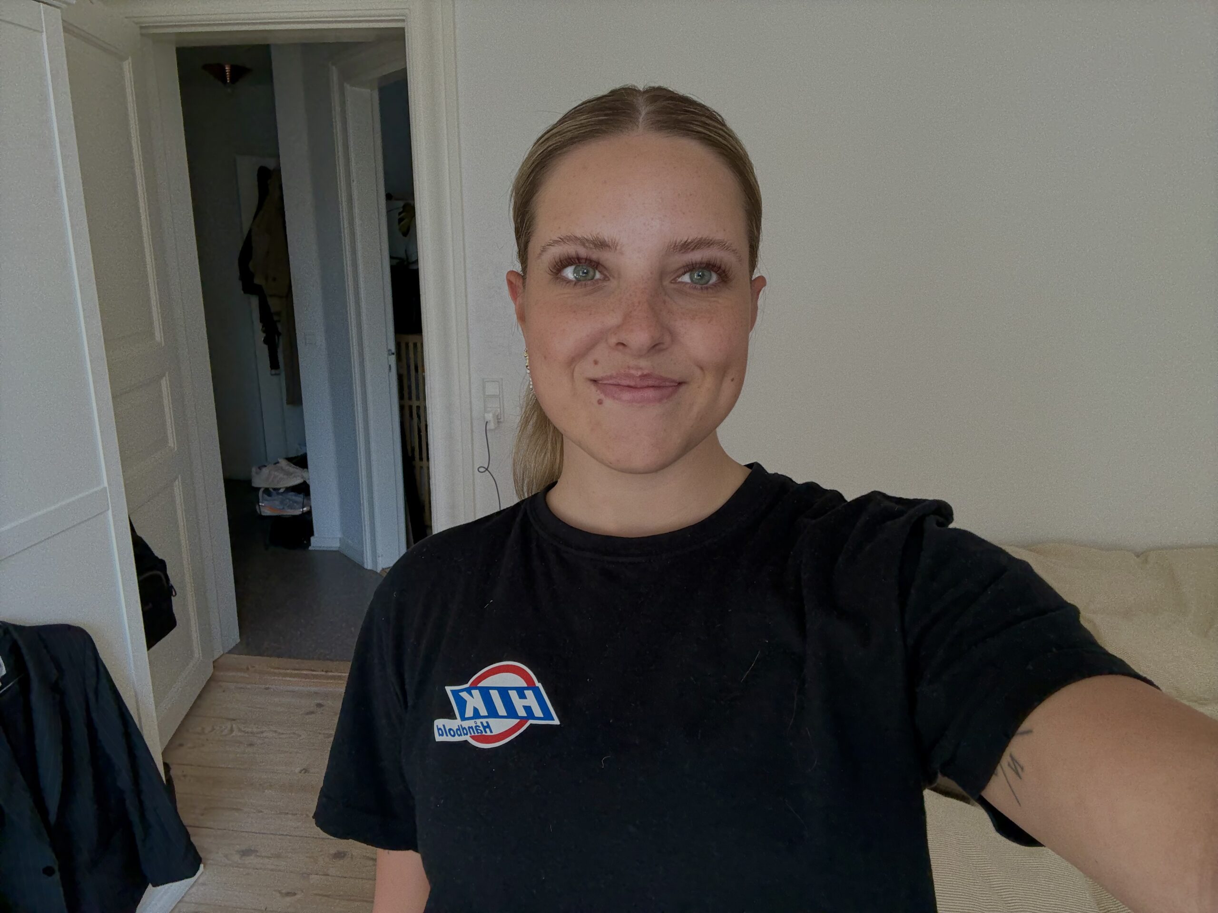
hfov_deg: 73.9
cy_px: 456
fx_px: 809
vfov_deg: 58.9
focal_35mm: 23
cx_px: 609
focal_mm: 2.69
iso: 50
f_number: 1.9
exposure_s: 1/121
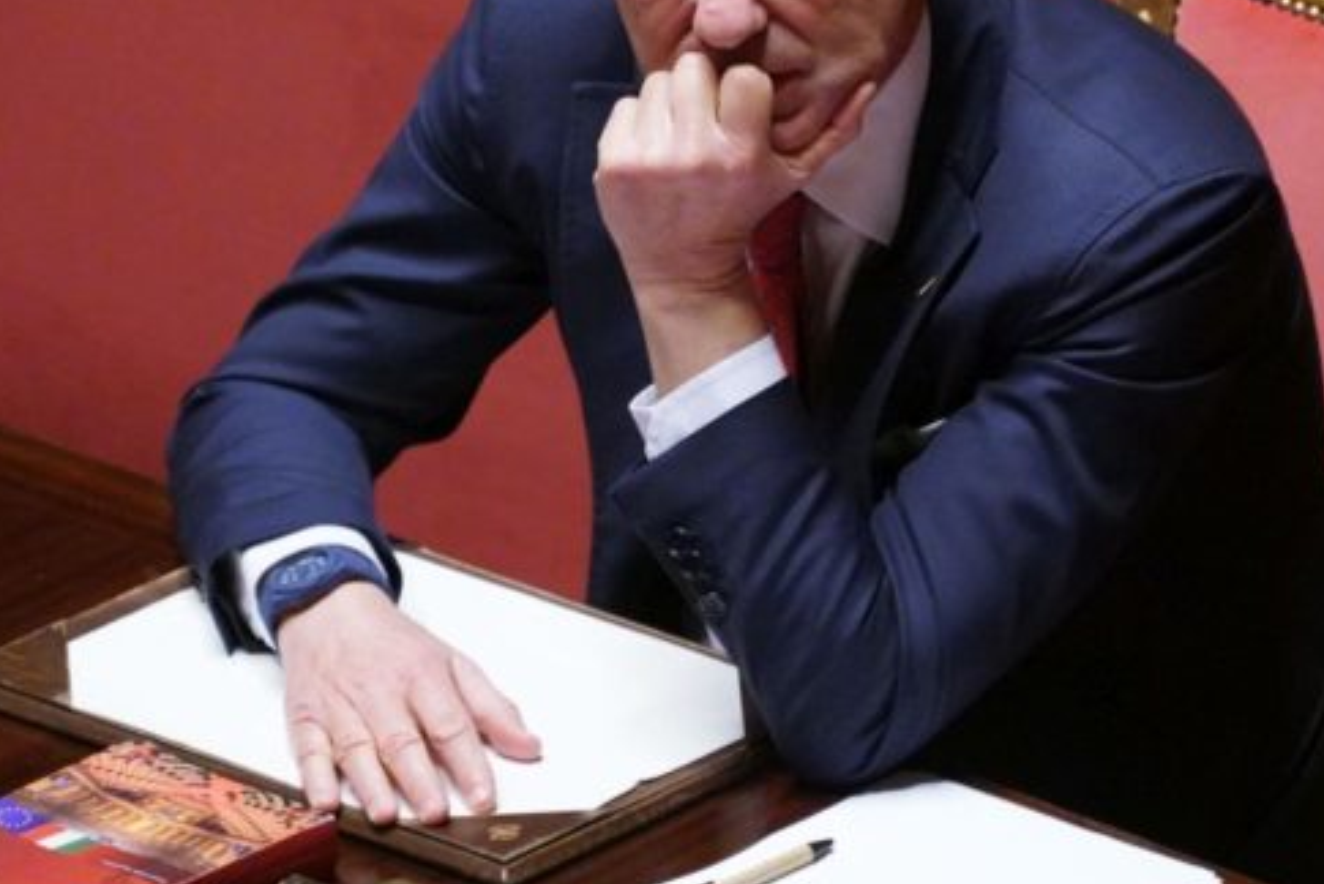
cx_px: 767
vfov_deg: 1.8
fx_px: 28003
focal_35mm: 761
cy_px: 232
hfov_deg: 2.7
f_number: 5.6
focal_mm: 321
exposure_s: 1/160
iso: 10000
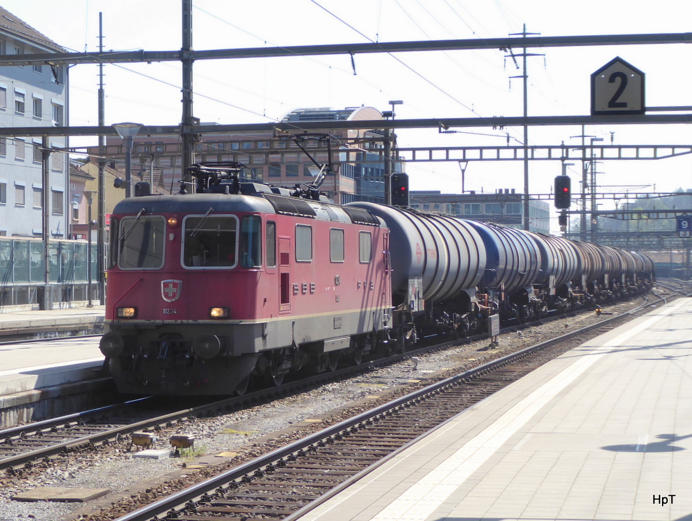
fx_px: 1141
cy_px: 260
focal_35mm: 57
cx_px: 346
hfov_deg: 33.7
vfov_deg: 25.7
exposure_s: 1/320
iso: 80
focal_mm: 9.6
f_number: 4.1
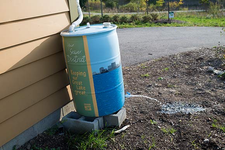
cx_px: 112
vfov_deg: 35.1
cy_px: 75
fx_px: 238
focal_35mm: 38
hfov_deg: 50.7
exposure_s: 1/500
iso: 400
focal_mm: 38
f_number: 9.5
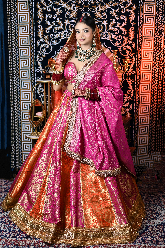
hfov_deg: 27.0
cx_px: 82
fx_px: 344
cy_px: 124
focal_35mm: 50
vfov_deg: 39.6
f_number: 2.8
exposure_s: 1/160
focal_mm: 50
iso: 320
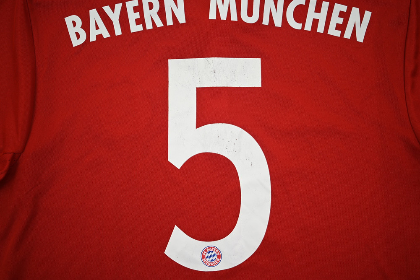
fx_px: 432
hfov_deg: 51.9
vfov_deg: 36.0
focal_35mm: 37
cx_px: 210
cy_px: 140
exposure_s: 1/125
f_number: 5.3
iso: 200
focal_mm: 37
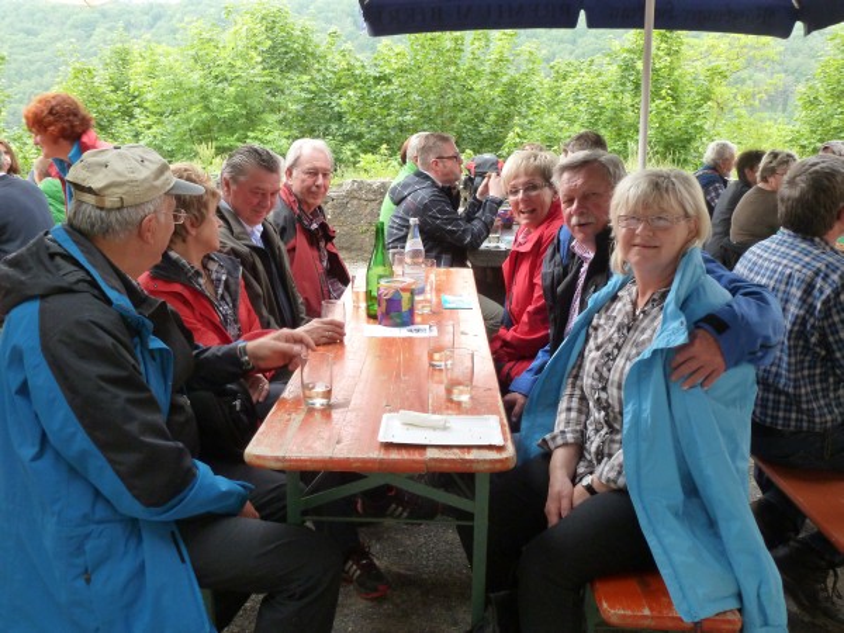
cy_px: 316
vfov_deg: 42.9
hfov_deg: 55.4
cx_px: 422
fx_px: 805
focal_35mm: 33
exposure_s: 1/60
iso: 320
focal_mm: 5.9
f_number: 3.6
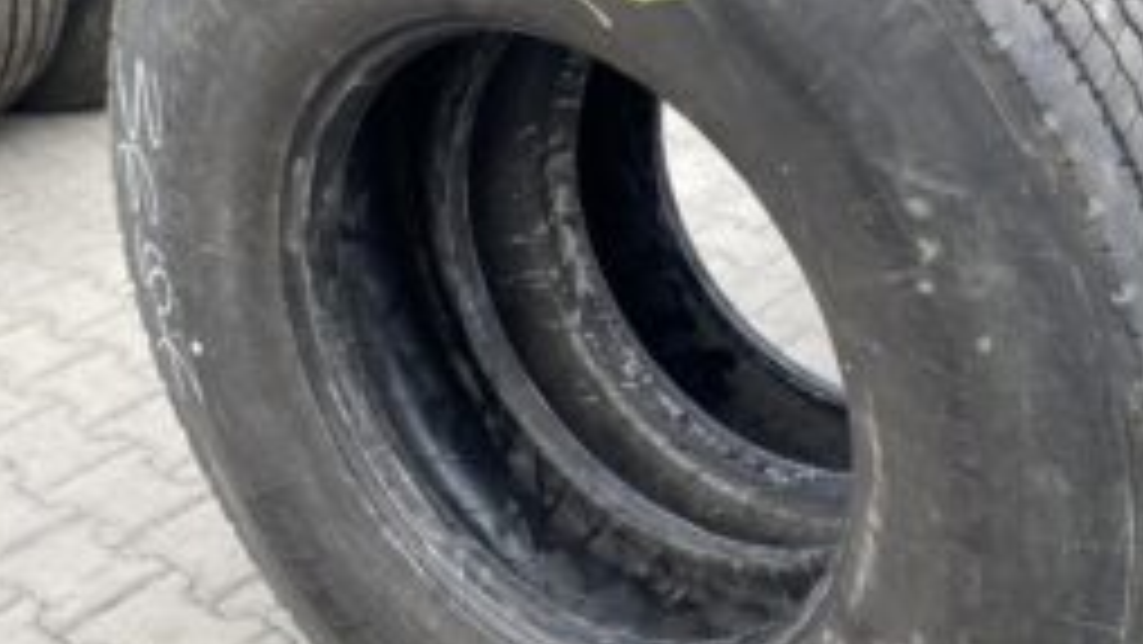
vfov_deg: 24.9
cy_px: 272
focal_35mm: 48
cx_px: 724
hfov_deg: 42.5
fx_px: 1455
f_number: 1.8
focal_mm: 4.25
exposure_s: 1/481
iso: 32
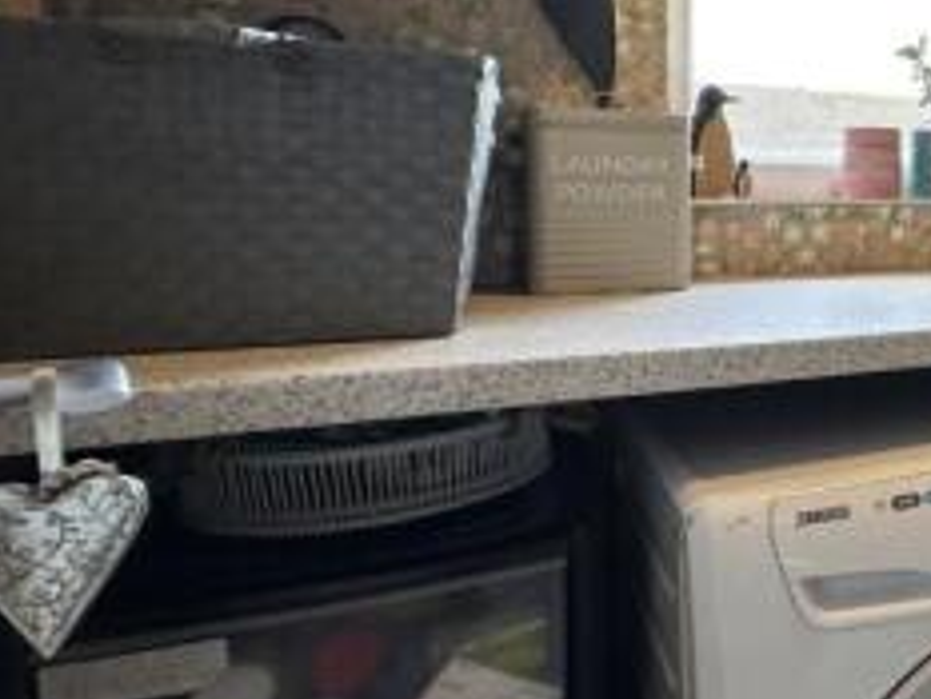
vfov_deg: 40.2
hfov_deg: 37.4
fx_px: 942
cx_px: 1157
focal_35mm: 35
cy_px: 230
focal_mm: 2.22
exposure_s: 1/100
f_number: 2.2
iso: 64
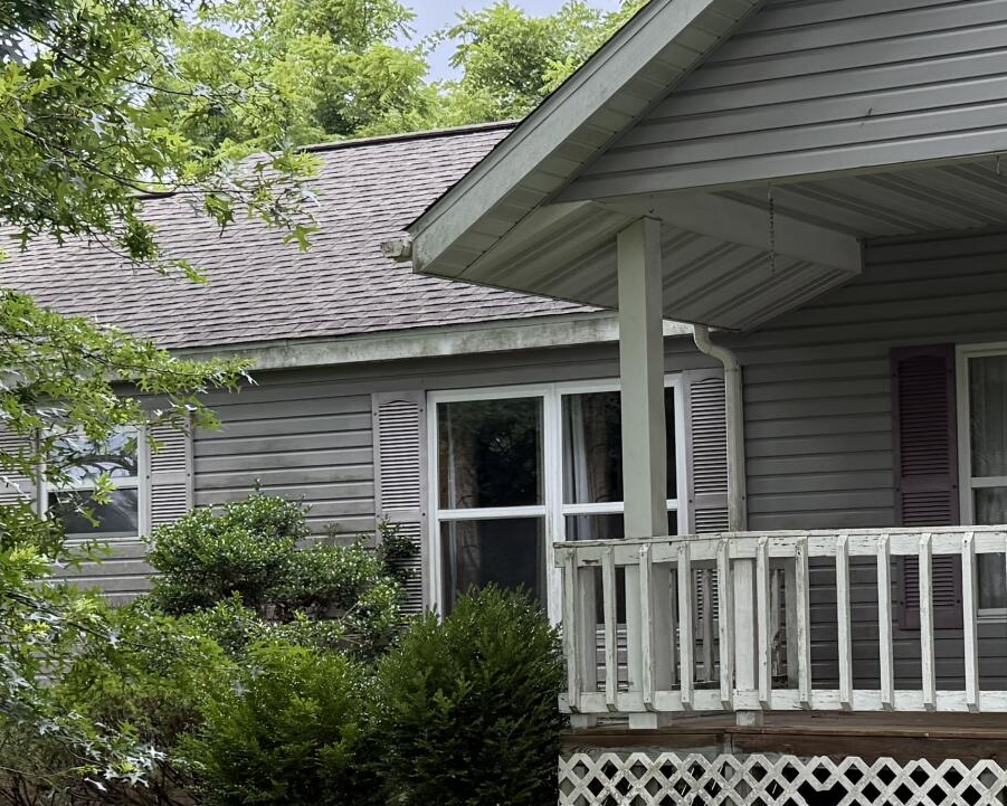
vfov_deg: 19.6
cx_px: 798
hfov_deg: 24.1
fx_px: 2325
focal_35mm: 78
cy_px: 489
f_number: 1.78
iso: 100
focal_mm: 6.76
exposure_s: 1/788
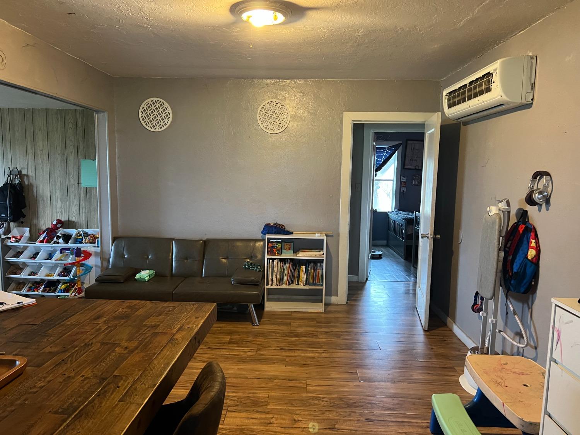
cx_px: 290
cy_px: 218
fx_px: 436
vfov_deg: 53.1
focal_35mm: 26
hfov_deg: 67.3
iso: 500
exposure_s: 1/40
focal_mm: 5.7
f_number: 1.5
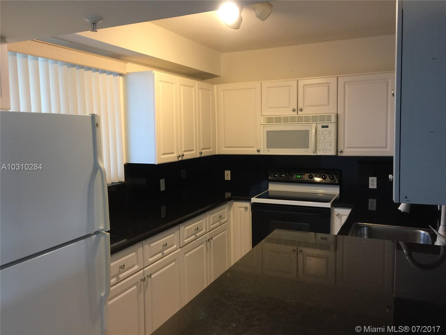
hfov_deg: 61.7
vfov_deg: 48.2
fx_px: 374
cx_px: 223
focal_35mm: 29
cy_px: 168
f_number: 2.2
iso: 100
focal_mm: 4.15
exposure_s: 1/15
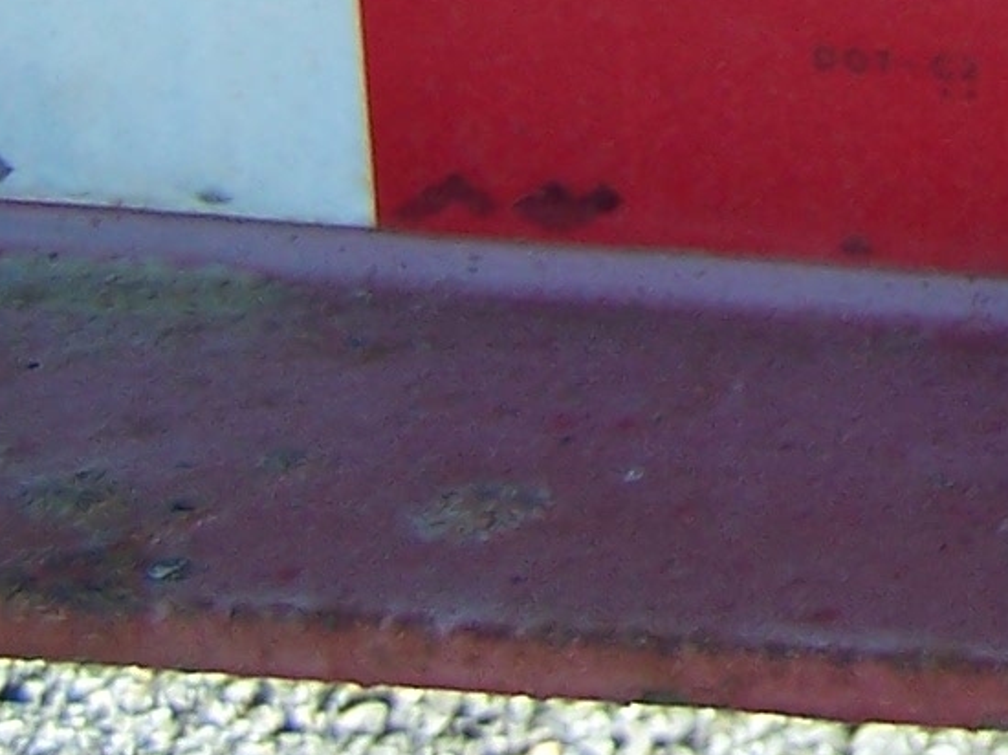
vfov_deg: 7.9
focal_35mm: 178
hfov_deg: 10.1
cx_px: 2185
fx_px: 5181
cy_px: -911
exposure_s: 1/180
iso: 80
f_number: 2.8
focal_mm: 6.3
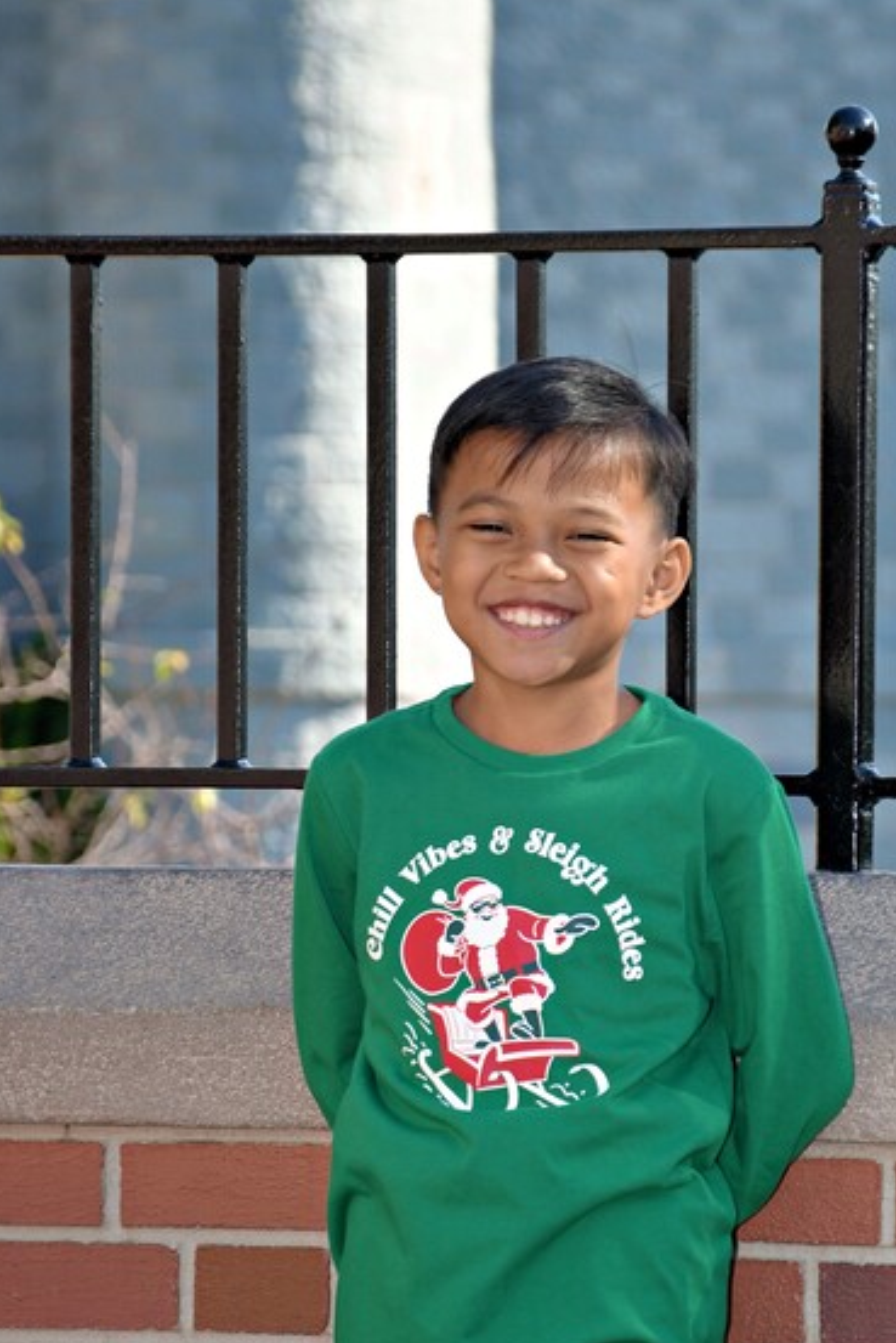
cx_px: 566
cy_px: 775
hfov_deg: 6.3
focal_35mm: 218
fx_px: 8133
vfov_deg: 9.4
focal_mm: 105
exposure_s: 1/125
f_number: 5.6
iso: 100
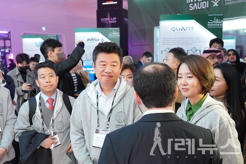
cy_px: 82
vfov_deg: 34.2
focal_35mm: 39
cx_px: 123
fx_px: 266
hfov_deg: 49.6
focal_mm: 26
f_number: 4
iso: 640
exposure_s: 1/30
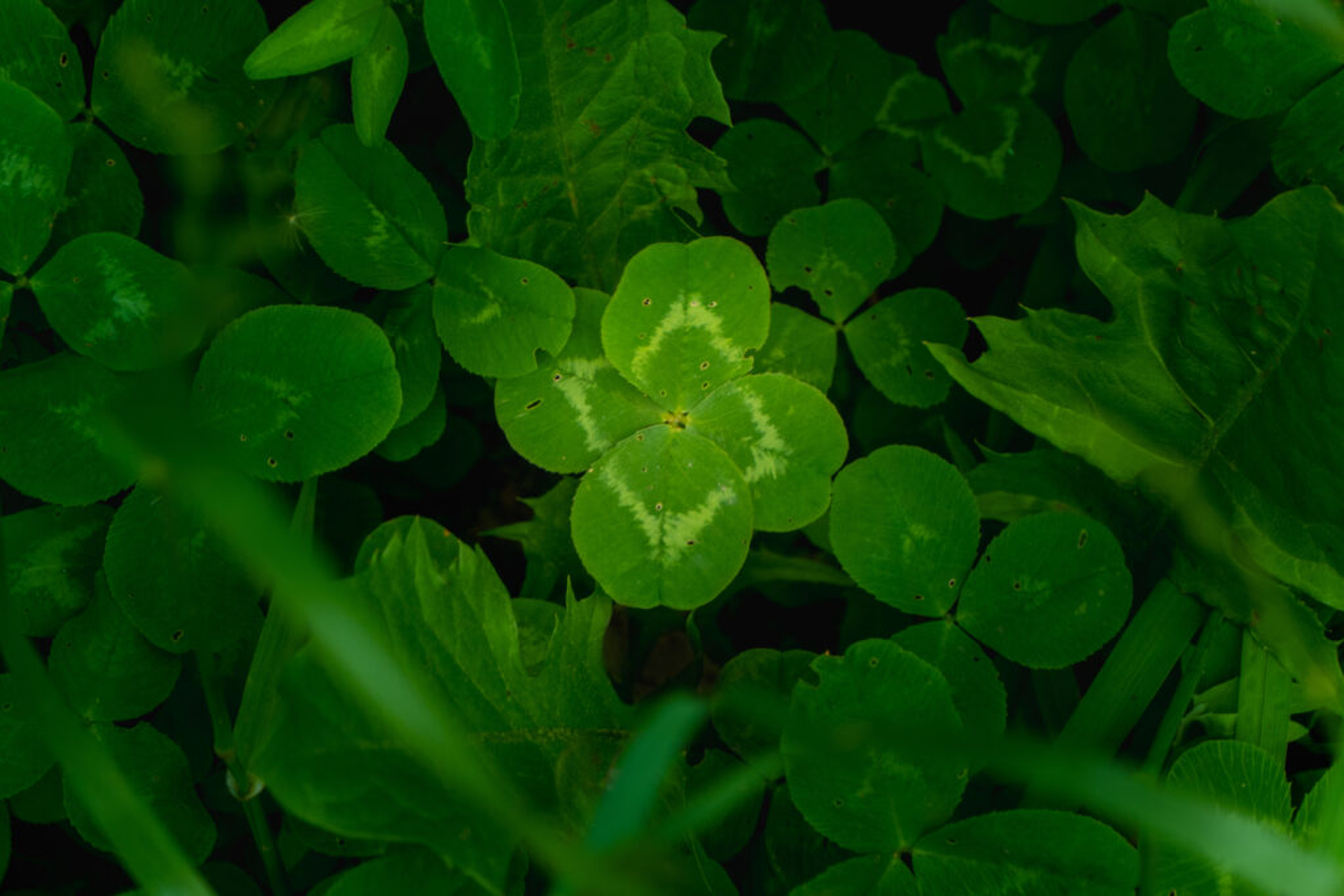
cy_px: 448
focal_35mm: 185
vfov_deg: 7.4
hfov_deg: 11.1
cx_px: 672
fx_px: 6907
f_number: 6
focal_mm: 67.9
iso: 250
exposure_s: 1/100
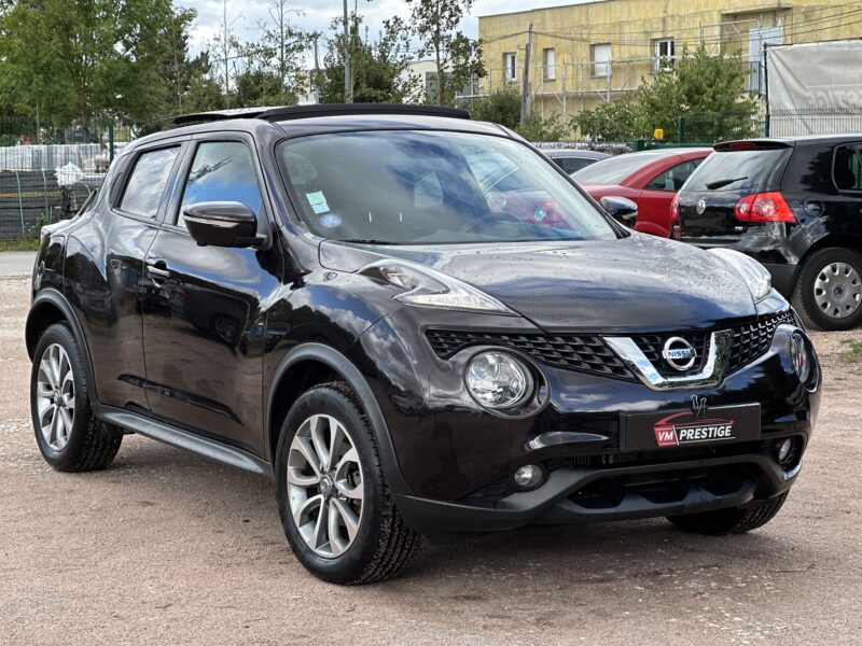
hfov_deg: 25.3
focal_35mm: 77
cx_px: 431
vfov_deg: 19.1
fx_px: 1917
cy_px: 323
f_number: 2.8
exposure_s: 1/127
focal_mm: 9
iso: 20
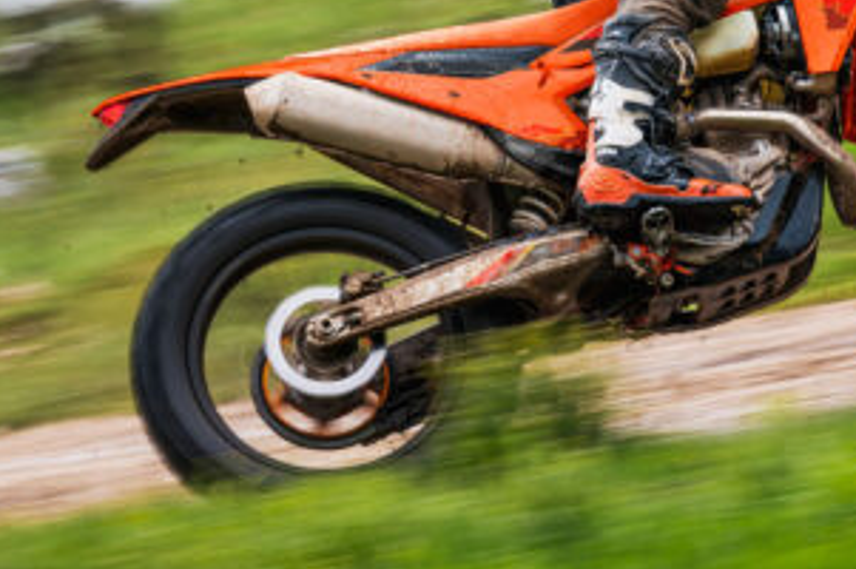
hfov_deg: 6.6
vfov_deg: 4.4
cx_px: 501
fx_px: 7387
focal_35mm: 311
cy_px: -4
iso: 50
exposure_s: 1/160
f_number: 5.6
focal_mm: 123
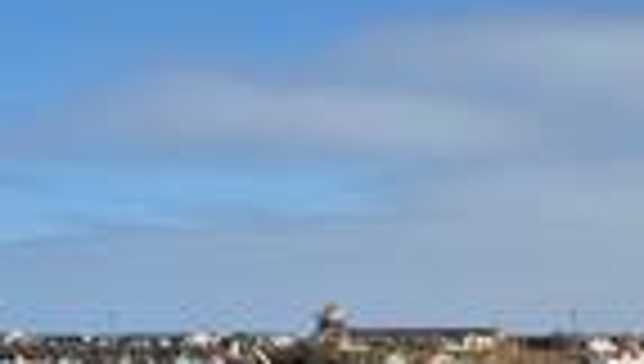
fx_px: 1437
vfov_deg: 13.9
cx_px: -36
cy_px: 463
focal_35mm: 84
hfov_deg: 23.9
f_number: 1.8
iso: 25
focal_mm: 5.4
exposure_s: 1/2632
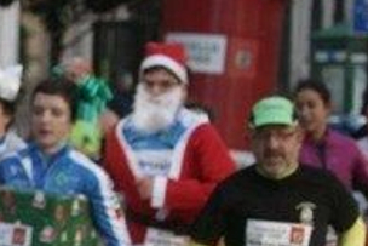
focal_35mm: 368
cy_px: 385
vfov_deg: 3.7
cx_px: -529
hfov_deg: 5.4
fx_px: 3763
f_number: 4
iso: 500
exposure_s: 1/500
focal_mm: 70
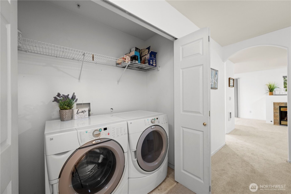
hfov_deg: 104.3
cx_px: 146
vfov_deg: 81.2
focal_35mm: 14
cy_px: 97
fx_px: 113
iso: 200
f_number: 8
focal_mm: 14
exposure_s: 1.6
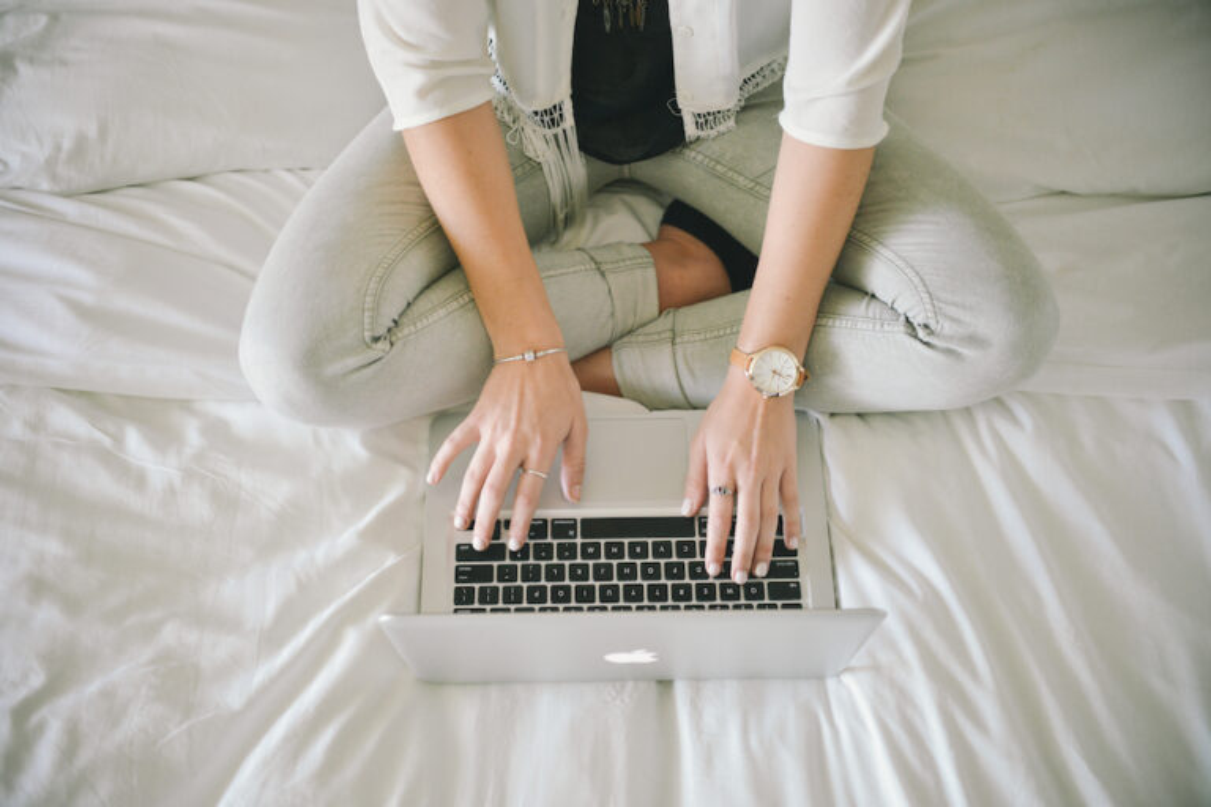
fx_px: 1480
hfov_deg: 44.5
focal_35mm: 44
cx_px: 606
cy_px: 404
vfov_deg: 30.5
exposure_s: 1/250
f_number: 2.8
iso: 1000
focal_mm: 44
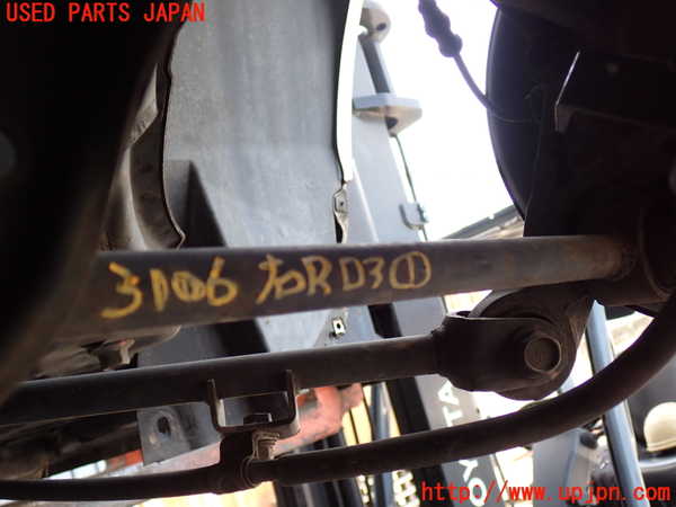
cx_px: 338
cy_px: 254
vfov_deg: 39.7
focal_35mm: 36
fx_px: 703
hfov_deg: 51.4
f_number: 2.5
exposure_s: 1/80
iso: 125
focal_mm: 6.37
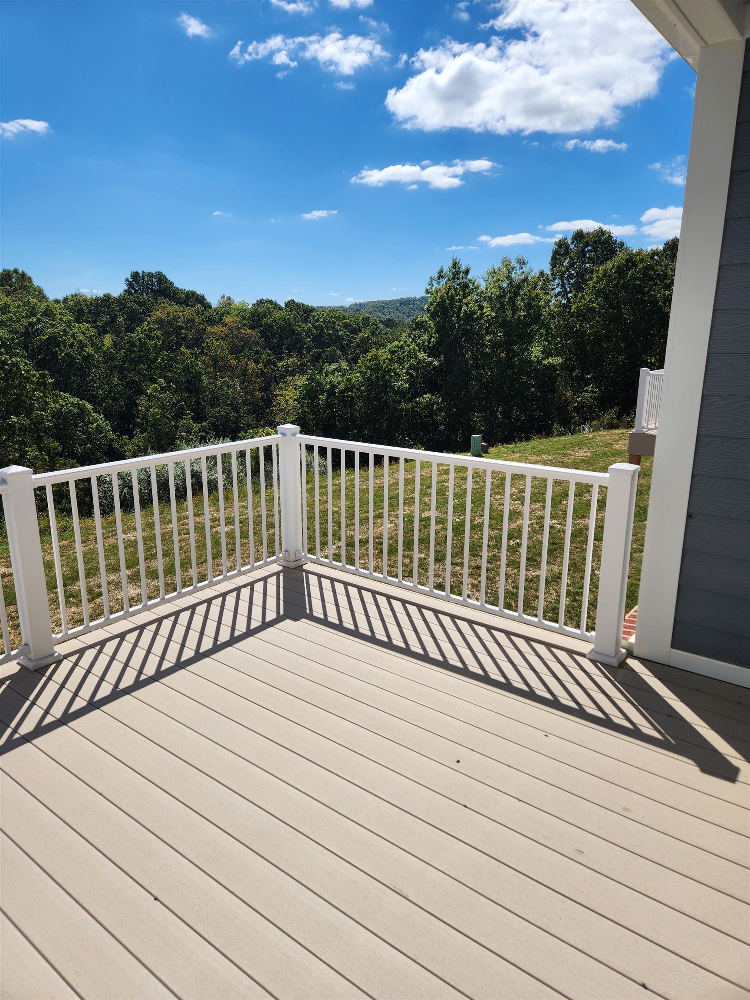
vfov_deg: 73.9
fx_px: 664
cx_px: 375
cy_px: 500
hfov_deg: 58.9
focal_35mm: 23
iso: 20
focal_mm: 5.4
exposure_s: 1/3067
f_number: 1.8
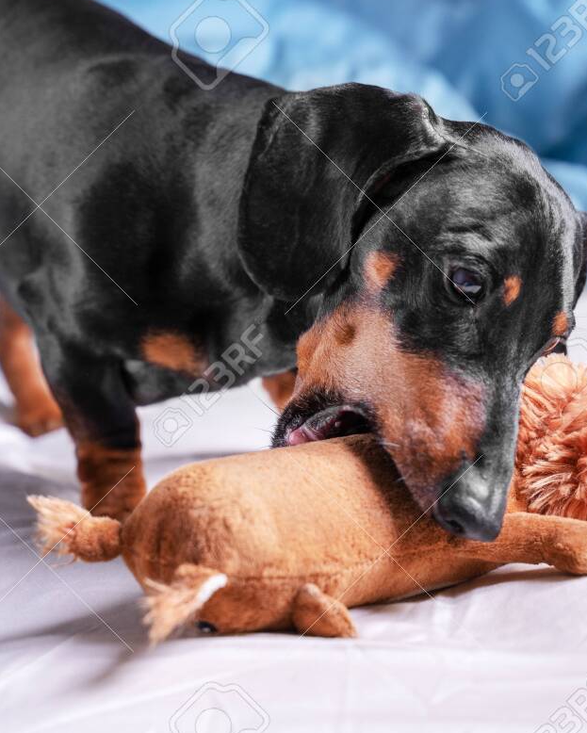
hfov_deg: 14.7
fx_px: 2279
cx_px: 384
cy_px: 348
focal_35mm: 105
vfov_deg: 18.3
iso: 320
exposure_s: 1/80
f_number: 5
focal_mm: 67
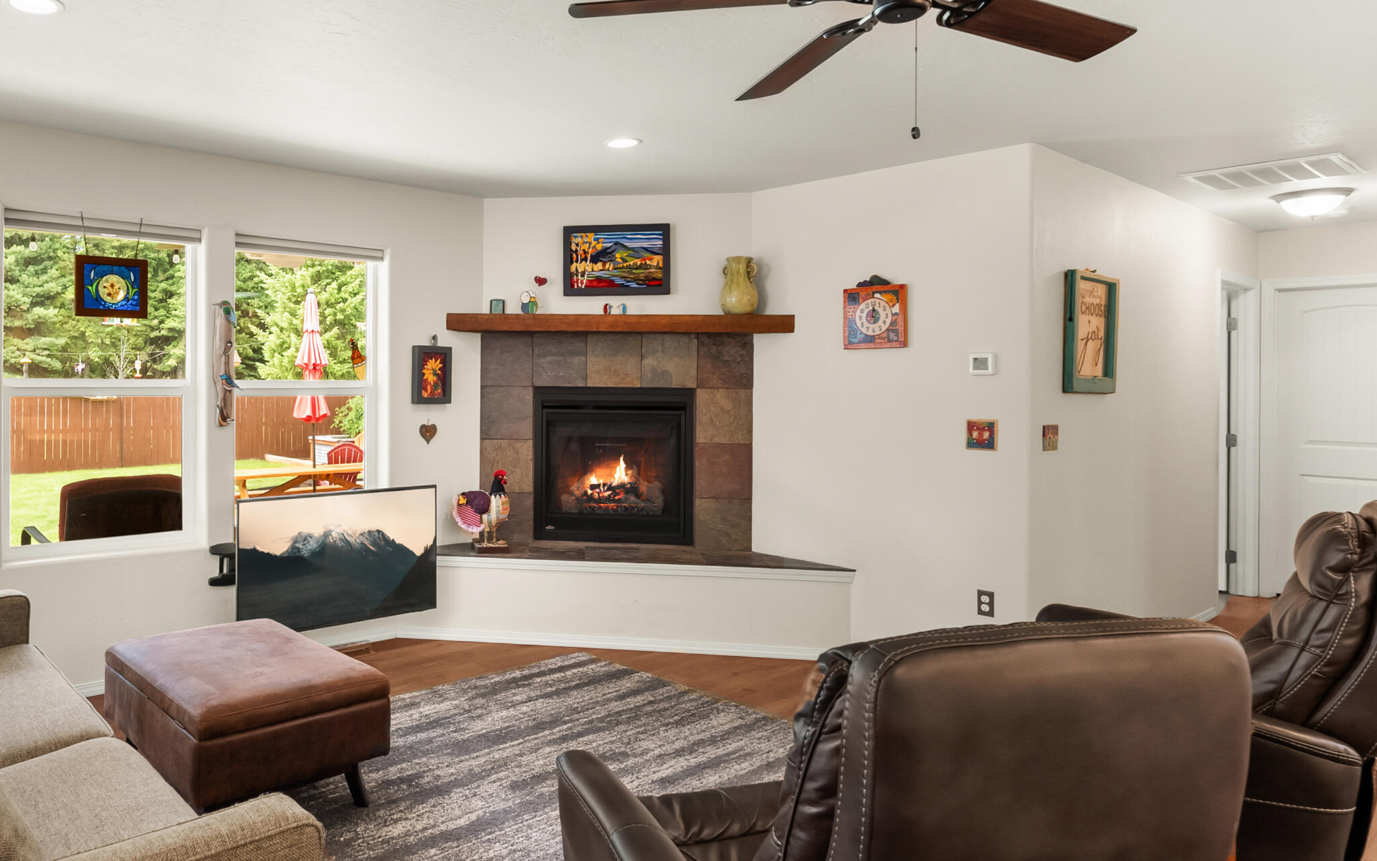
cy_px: 392
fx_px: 901
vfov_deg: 51.0
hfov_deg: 71.9
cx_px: 428
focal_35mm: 24
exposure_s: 1
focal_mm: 16
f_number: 8
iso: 320
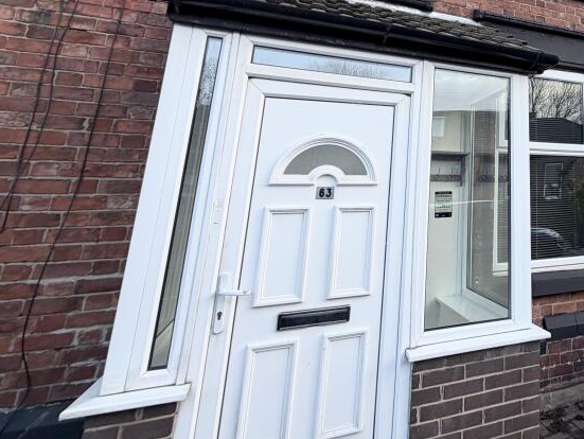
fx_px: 439
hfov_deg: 57.4
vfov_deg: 50.0
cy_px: 89
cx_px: 530
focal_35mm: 26
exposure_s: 1/215
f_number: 2.2
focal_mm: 2.22
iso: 40
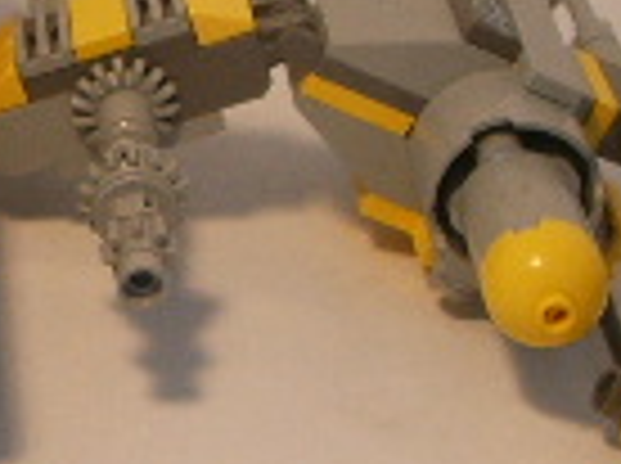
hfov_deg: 10.7
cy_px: 171
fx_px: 3241
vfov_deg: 8.2
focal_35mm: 181
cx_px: -207
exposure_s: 1/60
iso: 100
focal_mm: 6.6
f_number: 3.5
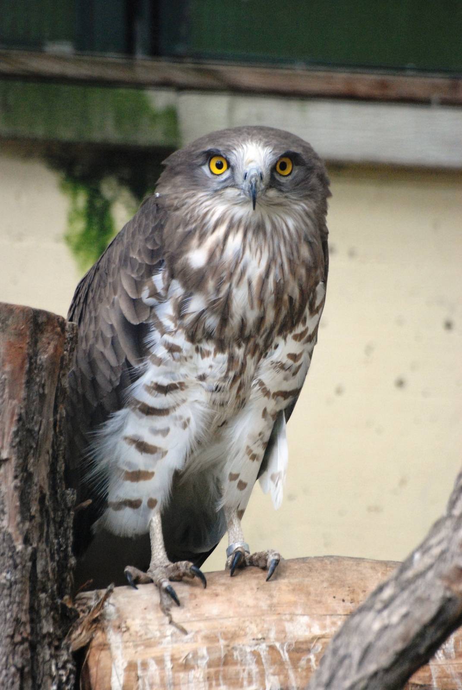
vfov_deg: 4.6
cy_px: 345
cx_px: 231
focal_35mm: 450
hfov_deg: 3.1
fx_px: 8638
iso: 1600
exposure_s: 1/200
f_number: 5.6
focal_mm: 300
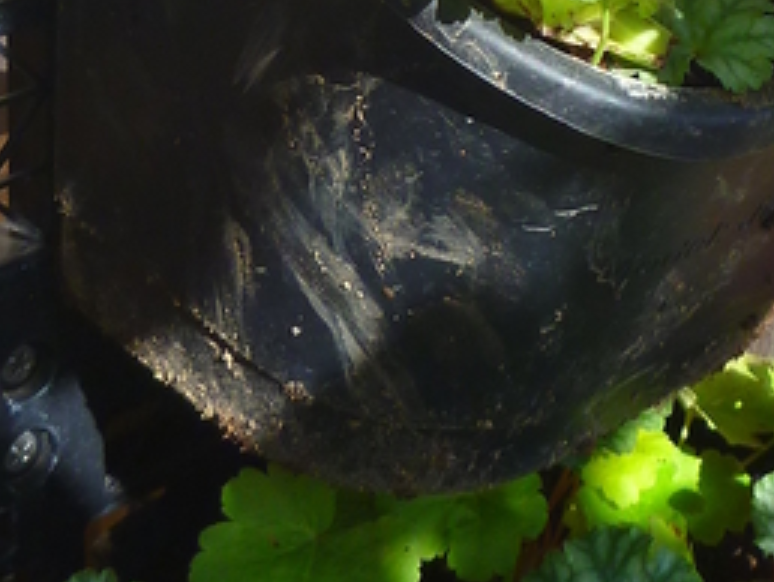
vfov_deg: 12.3
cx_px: 696
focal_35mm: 111
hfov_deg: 17.4
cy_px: -432
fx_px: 2484
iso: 80
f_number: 3.3
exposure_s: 1/250
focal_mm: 4.9
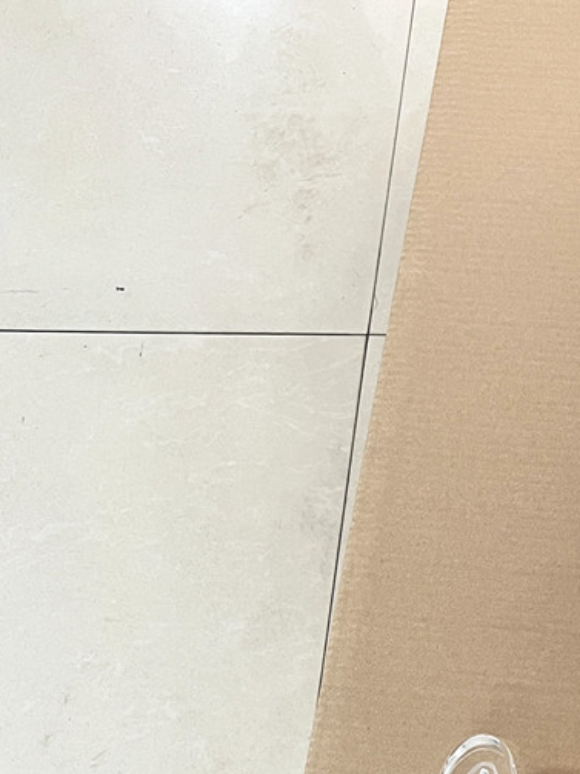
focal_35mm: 62
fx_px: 1386
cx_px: 669
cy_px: 791
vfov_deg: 29.0
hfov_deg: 22.1
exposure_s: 1/69
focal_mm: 5.7
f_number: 1.5
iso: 125
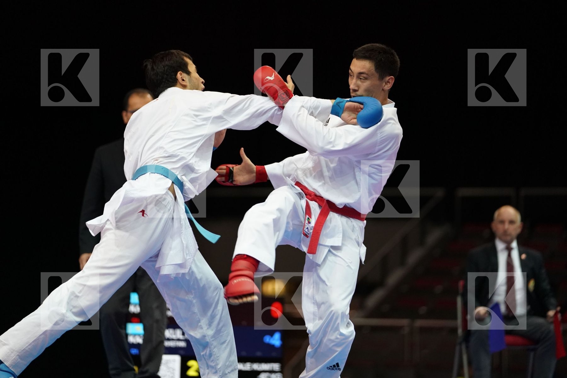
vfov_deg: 8.5
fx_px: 2536
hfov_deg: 12.8
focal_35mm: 161
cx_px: 284
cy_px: 189
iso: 4000
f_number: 2.8
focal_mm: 161
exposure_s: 1/1000
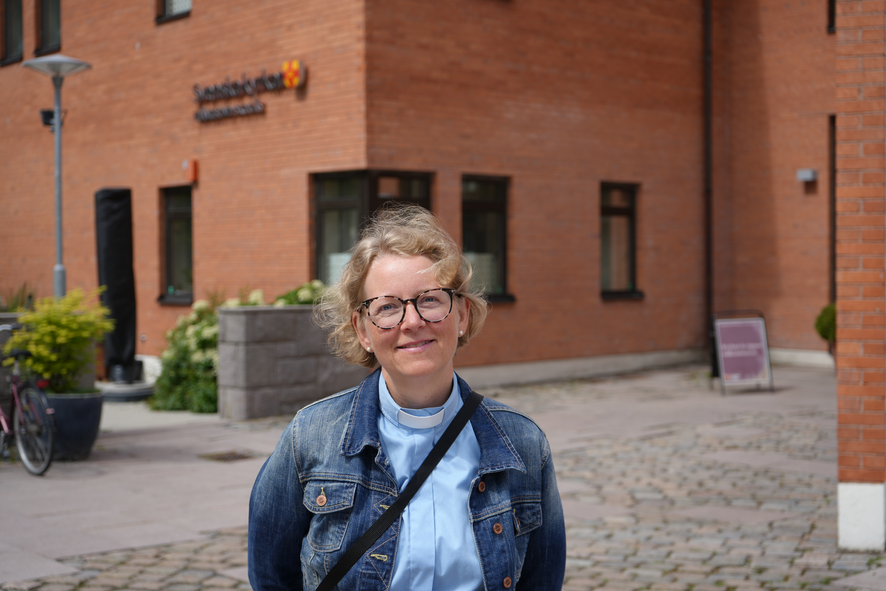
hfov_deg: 35.6
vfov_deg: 24.2
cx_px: 443
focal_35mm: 56
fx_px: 1378
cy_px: 296
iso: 100
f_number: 5.6
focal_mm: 56
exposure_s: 1/320
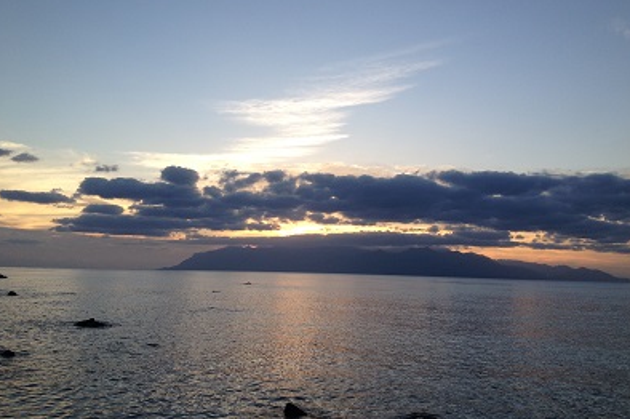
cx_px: 315
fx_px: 647
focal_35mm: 37
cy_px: 198
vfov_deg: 35.9
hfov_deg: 51.9
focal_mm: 4.28
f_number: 2.4
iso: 50
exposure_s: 1/412
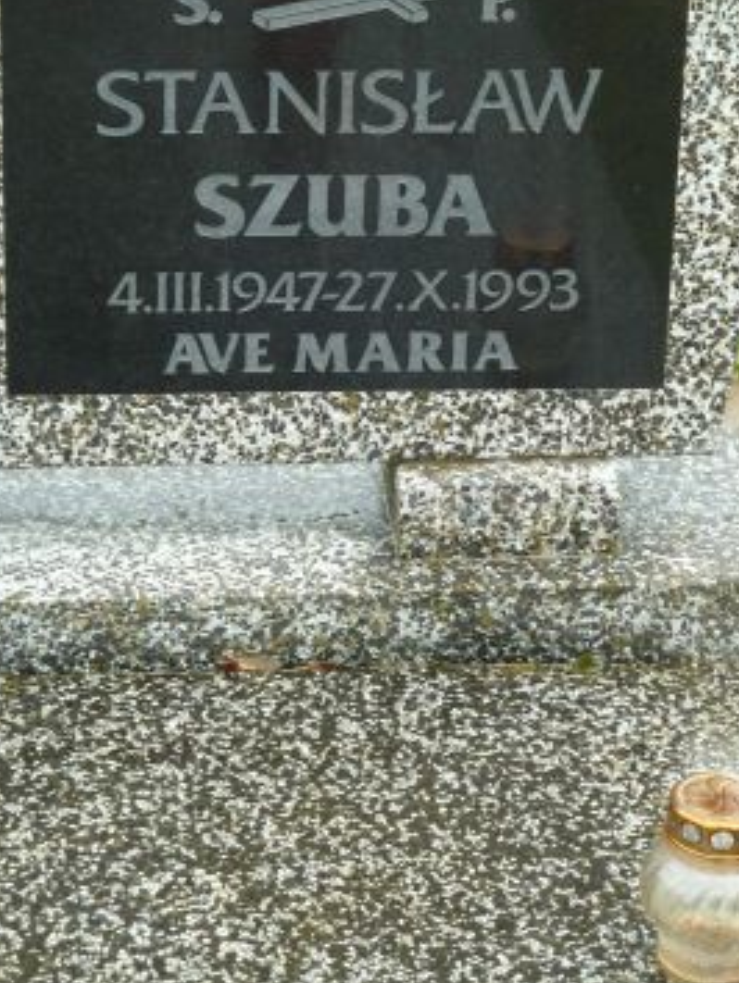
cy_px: 361
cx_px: 370
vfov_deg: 15.1
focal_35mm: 130
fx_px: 3696
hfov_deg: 11.4
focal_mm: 15.8
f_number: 4.3
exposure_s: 1/50
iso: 100
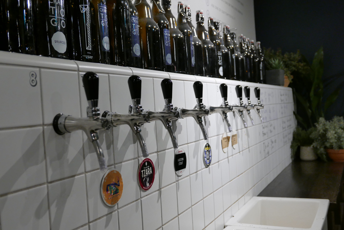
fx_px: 383
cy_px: 115
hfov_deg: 48.4
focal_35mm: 40
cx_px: 172
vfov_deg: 33.5
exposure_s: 1/125
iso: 800
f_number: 2.8
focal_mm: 17.9
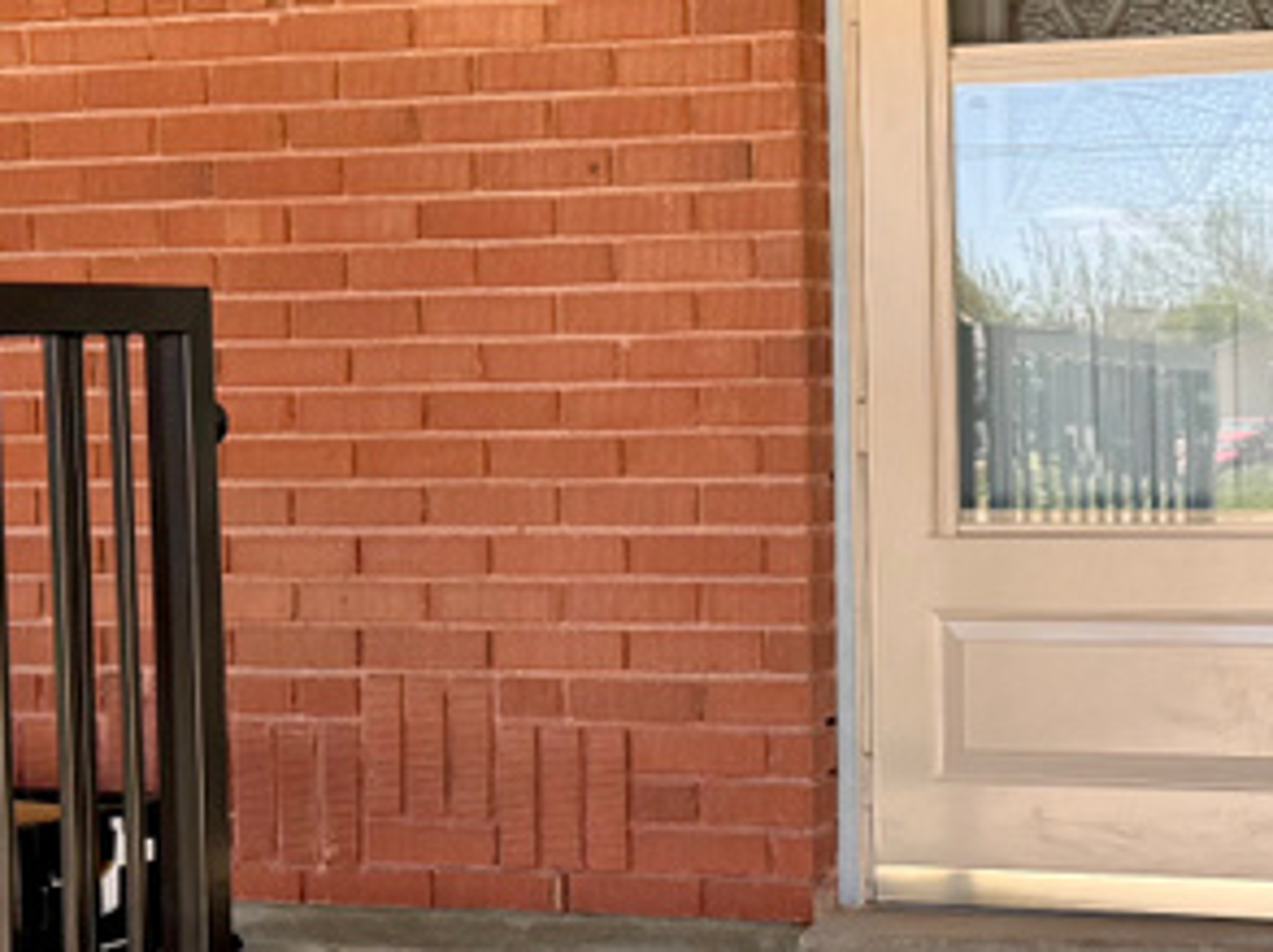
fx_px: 3085
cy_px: 478
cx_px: 1147
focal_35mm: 84
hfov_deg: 22.7
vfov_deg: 17.5
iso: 80
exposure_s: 1/379
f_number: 1.78
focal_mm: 6.76
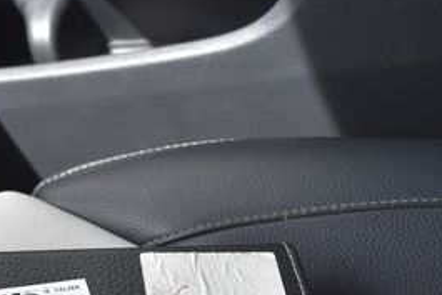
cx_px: -20
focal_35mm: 87
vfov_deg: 15.5
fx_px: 1069
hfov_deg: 22.3
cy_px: 291
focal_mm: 24
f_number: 5.6
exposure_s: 1/250
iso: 220
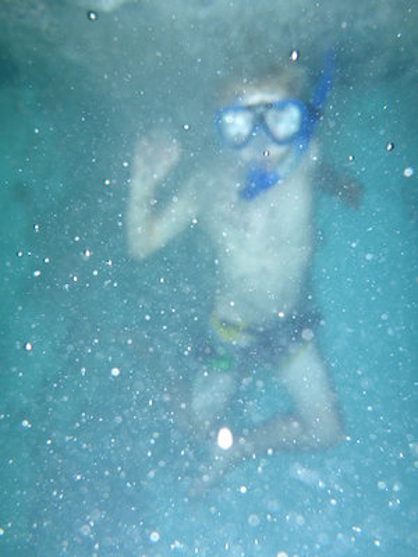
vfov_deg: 63.4
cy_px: 278
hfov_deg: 49.7
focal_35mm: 28
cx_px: 209
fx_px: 451
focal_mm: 4.9
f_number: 3.3
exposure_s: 1/60
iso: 160
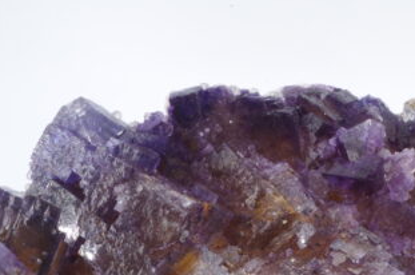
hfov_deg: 24.9
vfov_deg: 16.6
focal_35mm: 81
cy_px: 230
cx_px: 288
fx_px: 932
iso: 100
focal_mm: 28.13
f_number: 4.5
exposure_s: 1/2.5
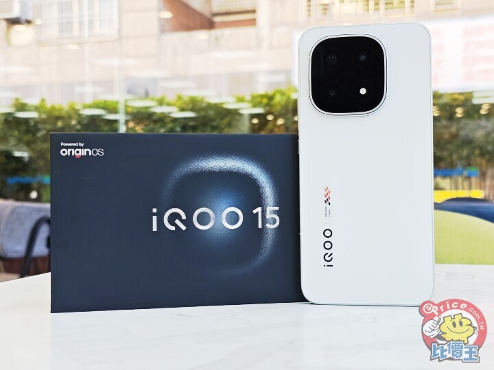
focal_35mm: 50
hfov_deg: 38.2
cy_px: 185
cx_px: 247
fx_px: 714
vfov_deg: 29.1
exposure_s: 1/188
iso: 50
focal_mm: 5.85
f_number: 1.63
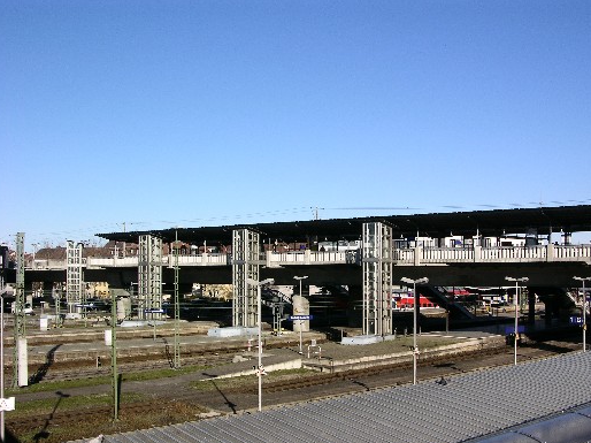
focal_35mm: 40
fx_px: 683
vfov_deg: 35.9
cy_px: 251
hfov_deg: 46.8
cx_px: 325
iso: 50
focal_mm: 8.9
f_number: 8
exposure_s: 1/158
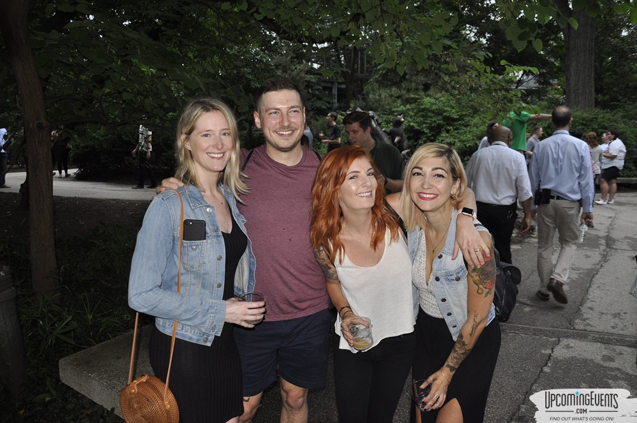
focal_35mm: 27
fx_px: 477
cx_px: 318
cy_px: 212
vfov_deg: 47.8
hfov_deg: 67.4
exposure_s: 1/60
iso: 400
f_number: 3.5
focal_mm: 18
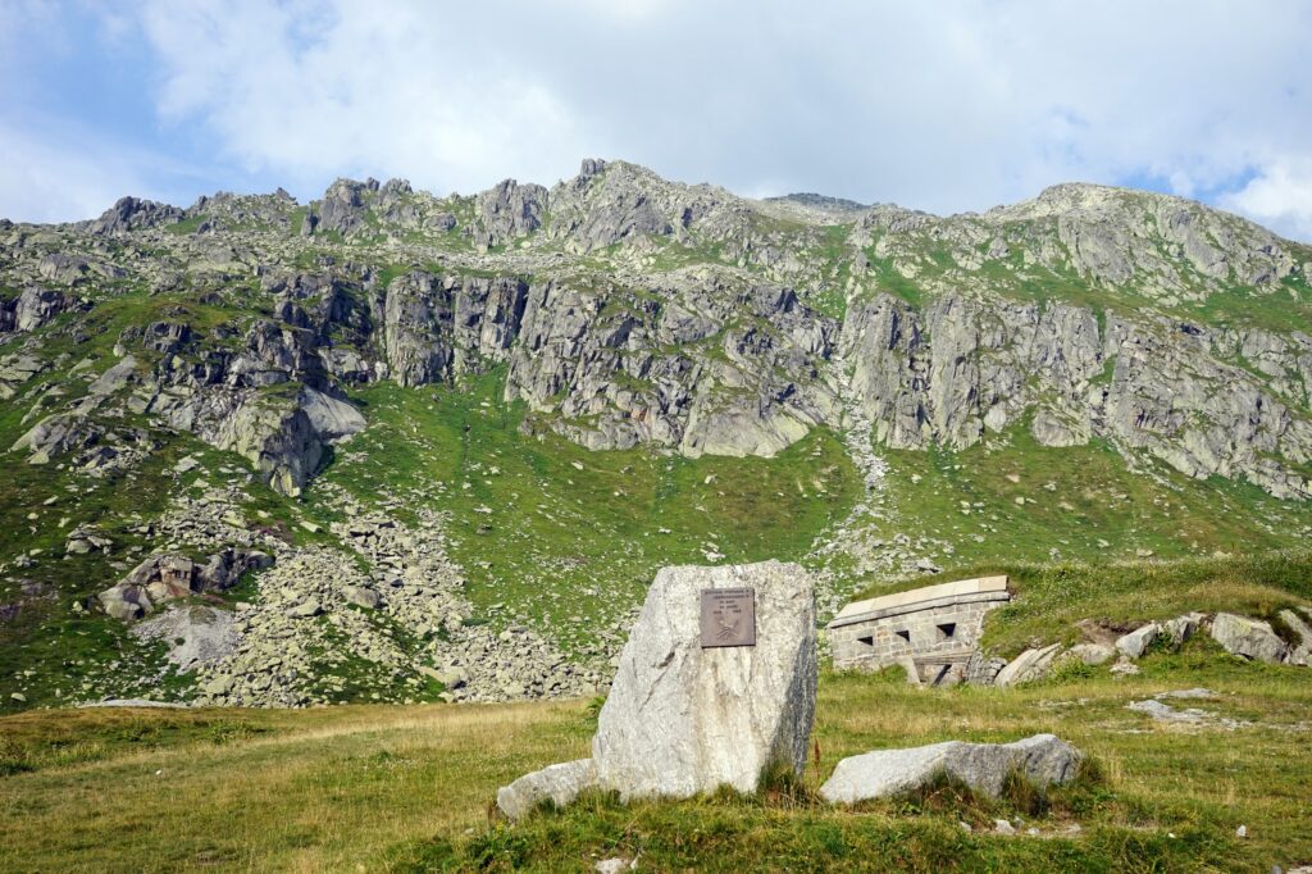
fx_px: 1202
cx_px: 656
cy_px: 437
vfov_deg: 39.9
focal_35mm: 33
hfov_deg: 57.2
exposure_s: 1/125
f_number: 11
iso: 100
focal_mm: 33
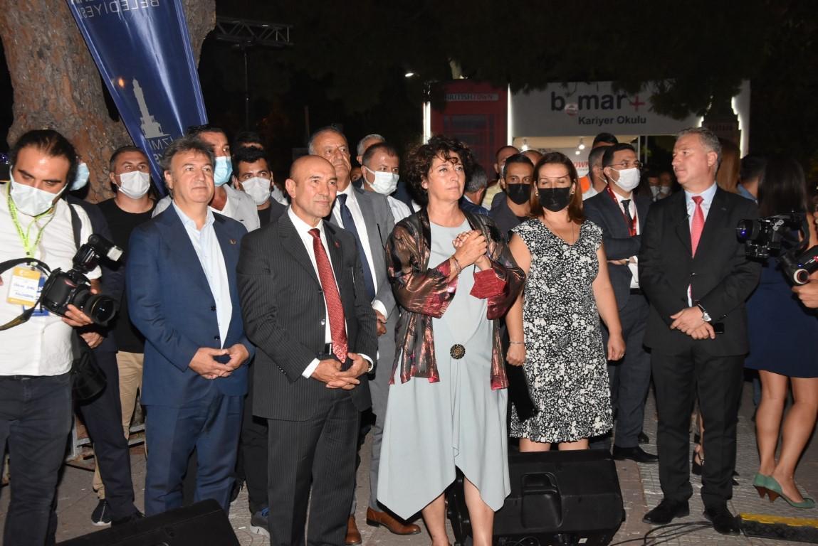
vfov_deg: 28.1
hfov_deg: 41.1
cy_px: 273
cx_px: 409
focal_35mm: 48
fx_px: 1091
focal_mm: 32
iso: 2000
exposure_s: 1/60
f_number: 9
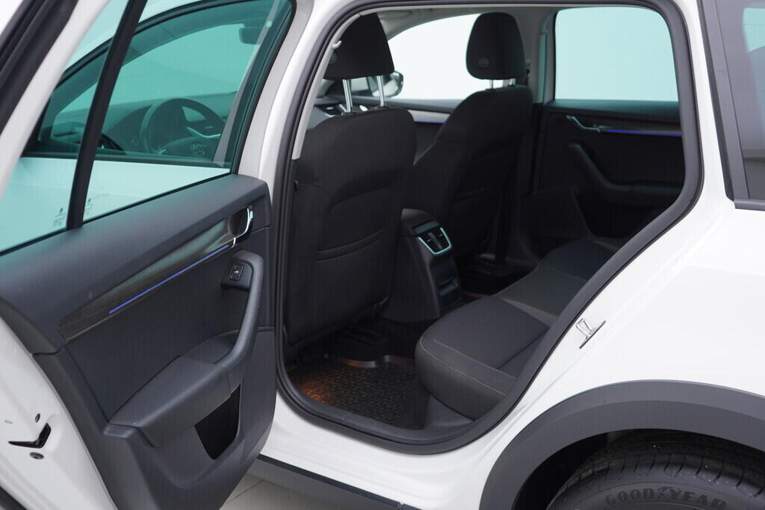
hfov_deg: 53.1
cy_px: 255
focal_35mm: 36
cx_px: 382
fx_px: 765
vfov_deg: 36.9
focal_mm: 24
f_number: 3.2
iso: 125
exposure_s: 1/50
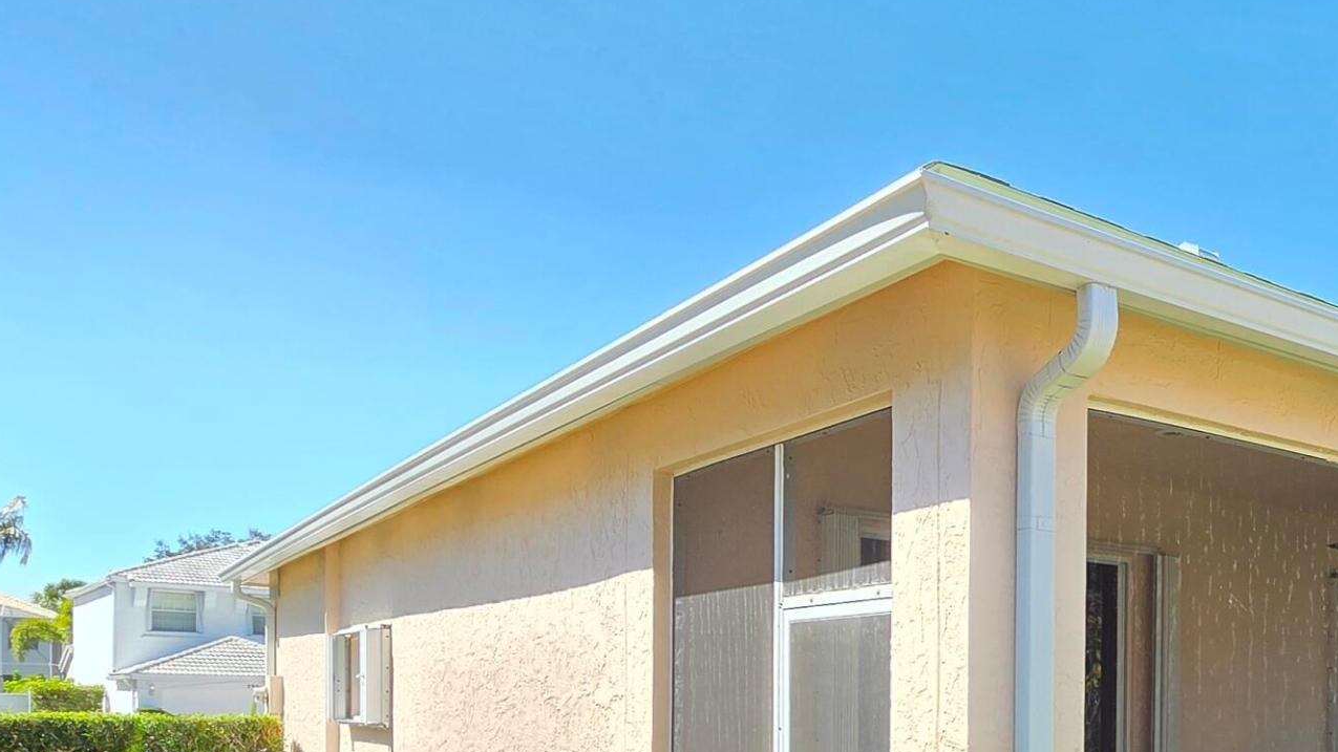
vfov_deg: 33.8
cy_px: 733
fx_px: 1135
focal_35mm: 32
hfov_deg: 53.5
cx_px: 1199
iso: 50
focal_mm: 2.2
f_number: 2.2
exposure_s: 1/544
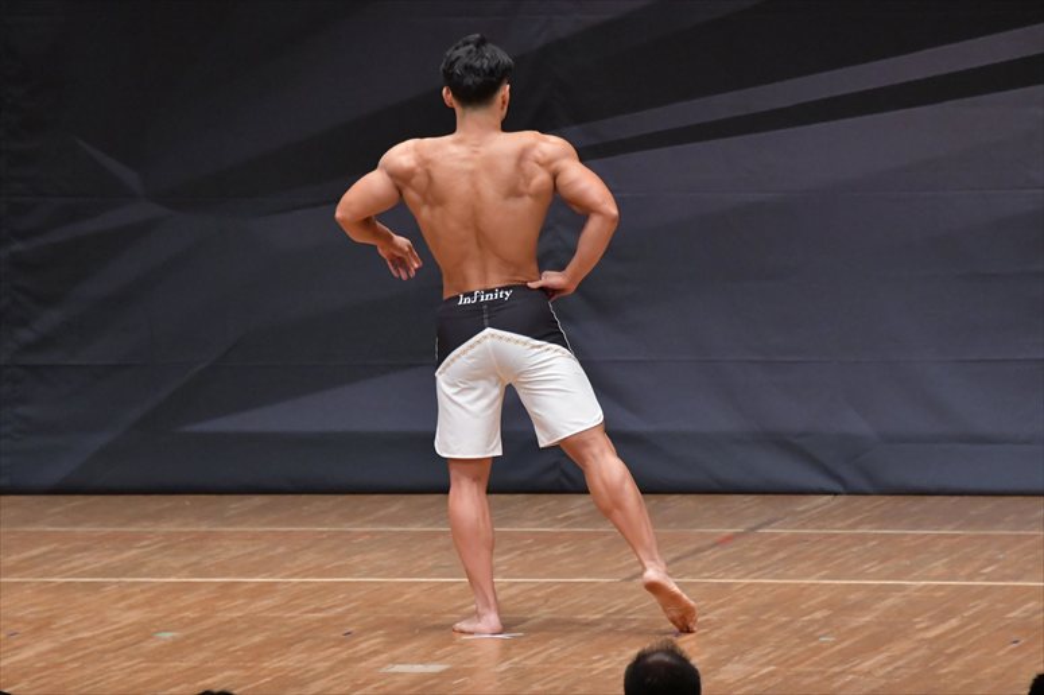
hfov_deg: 7.2
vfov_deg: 4.8
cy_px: 348
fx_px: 8261
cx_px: 522
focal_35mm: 285
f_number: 5.6
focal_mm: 190
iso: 6400
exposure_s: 1/400
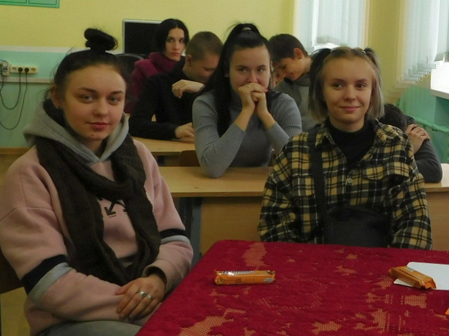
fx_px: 389
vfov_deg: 46.8
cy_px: 168
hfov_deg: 60.0
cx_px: 224
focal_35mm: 30
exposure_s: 1/40
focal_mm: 5.3
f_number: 3.2
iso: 125
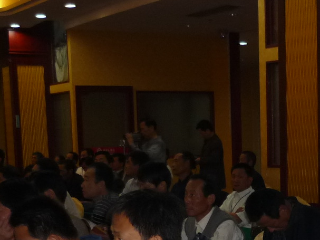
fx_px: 804
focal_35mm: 87
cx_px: 266
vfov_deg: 16.3
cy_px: 288
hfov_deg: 22.1
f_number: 2.8
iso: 200
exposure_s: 1/30
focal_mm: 5.5
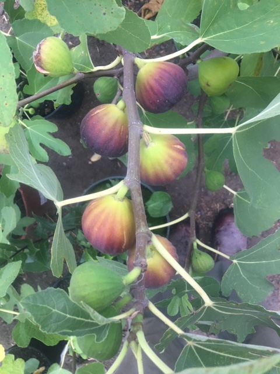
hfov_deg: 48.2
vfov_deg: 61.7
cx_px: 140
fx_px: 313
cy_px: 187
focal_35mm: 29
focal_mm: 4.15
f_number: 2.2
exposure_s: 1/30
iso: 80
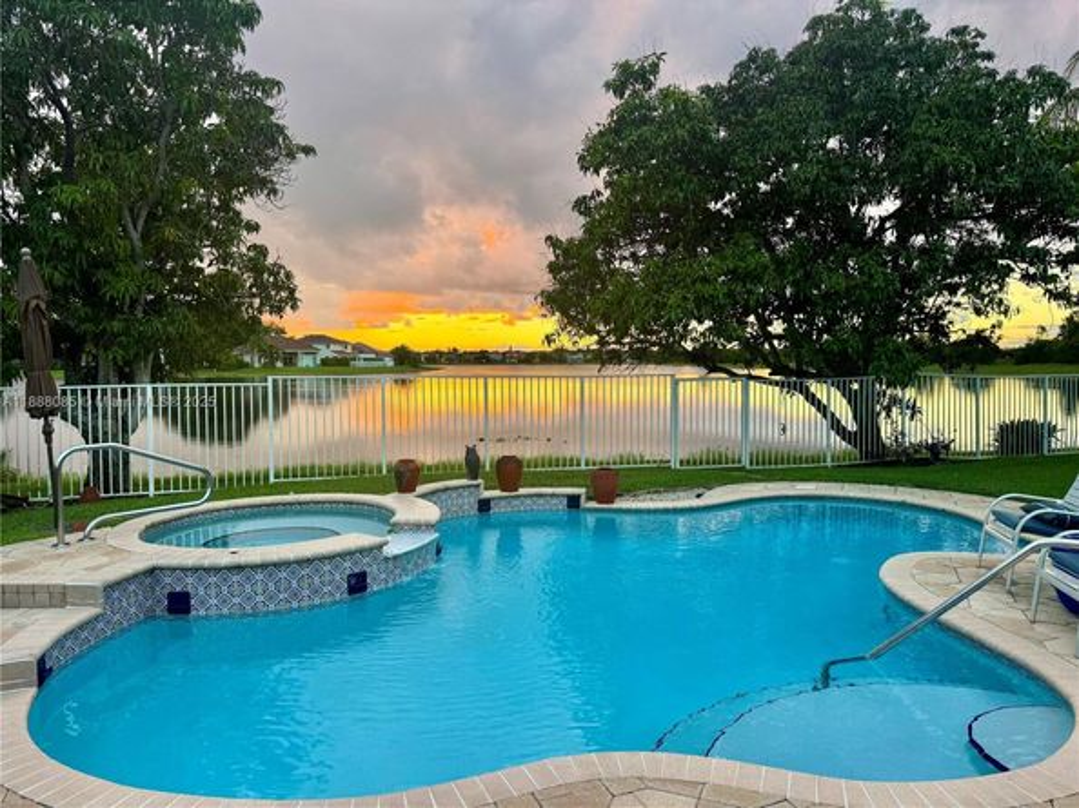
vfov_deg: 56.8
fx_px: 748
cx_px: 540
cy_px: 404
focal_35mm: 24
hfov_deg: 71.6
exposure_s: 1/121
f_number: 1.78
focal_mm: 6.76
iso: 100
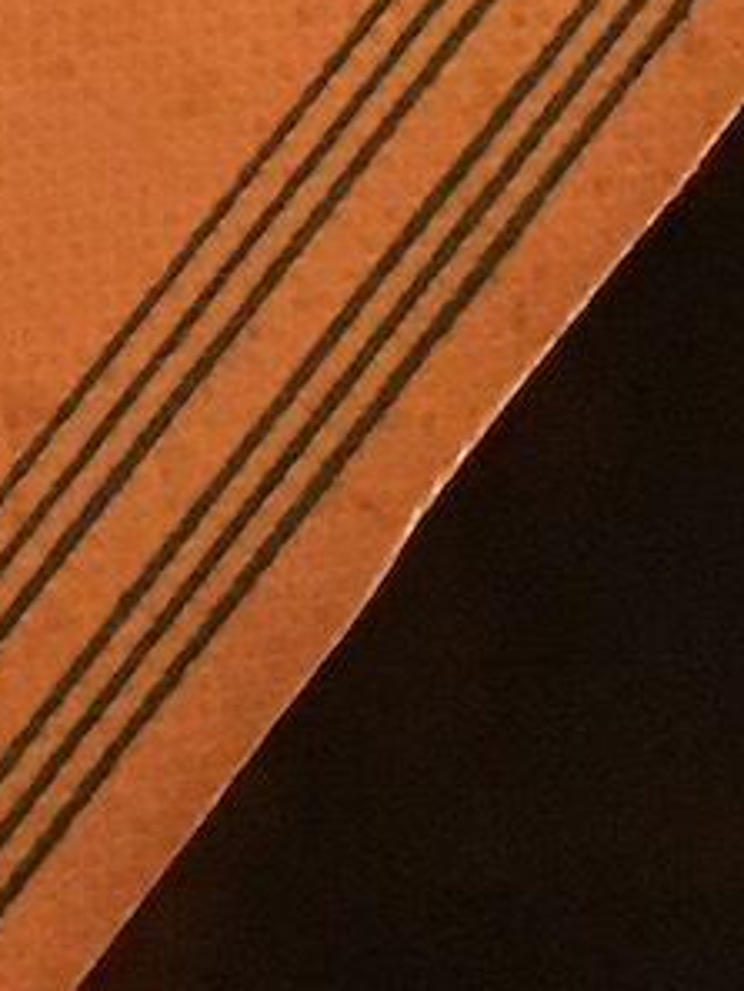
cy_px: -871
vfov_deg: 11.6
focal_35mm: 156
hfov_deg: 9.0
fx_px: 4467
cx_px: -664
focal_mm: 4.15
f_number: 2.2
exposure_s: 1/17
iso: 640
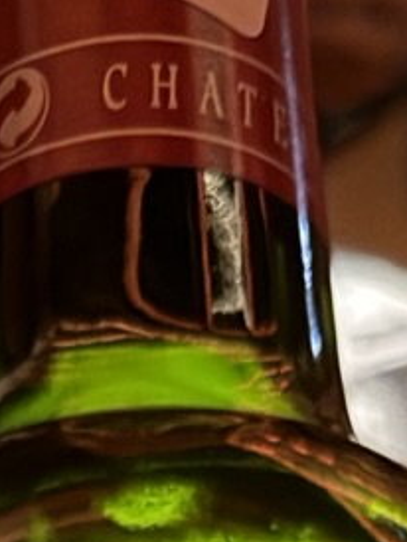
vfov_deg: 8.3
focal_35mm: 175
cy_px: 1929
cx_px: 245
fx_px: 2739
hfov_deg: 8.5
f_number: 1.78
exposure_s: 1/14
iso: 1000
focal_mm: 6.76
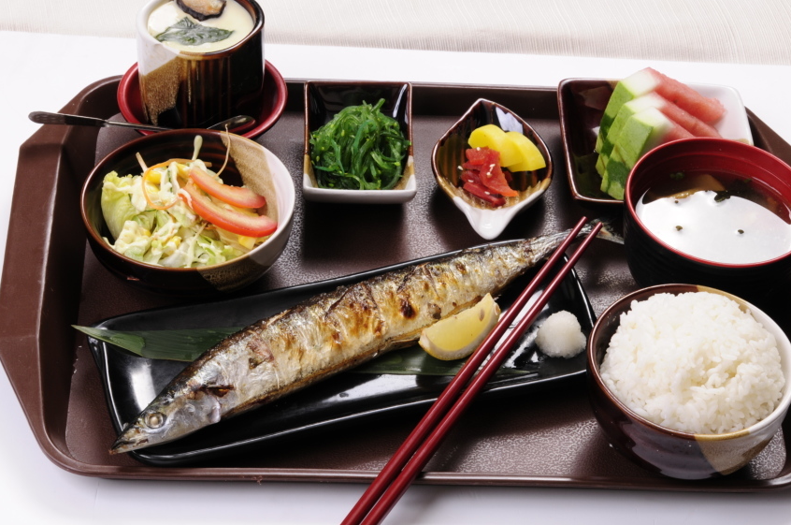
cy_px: 274
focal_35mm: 109
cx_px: 445
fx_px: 2391
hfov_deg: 18.8
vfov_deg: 12.5
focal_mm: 60
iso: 200
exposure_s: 1/100
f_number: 16
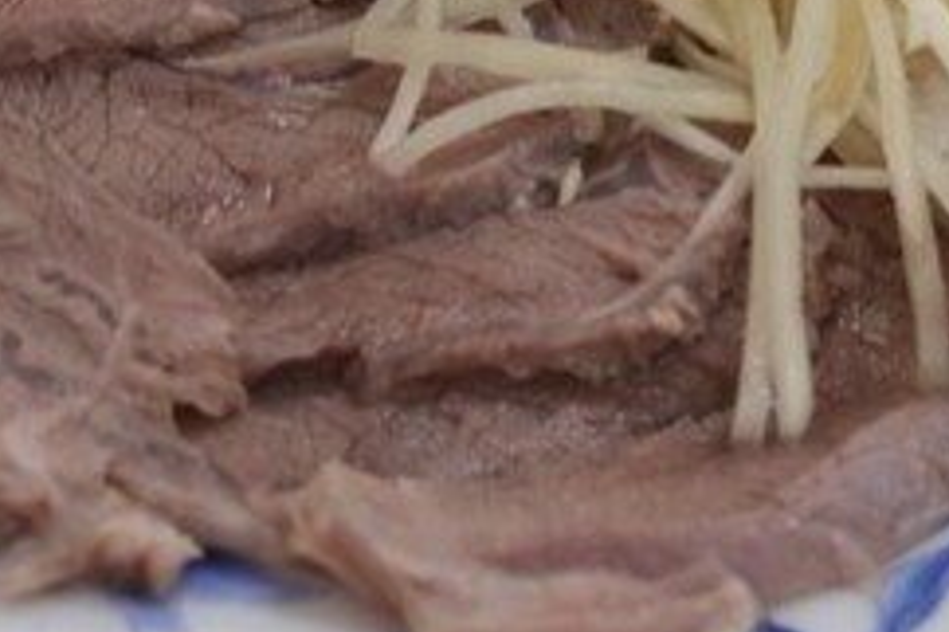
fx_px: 5084
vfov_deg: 7.1
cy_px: -110
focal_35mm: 193
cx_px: 569
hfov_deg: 10.7
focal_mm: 55
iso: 1600
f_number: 5.6
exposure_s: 1/125
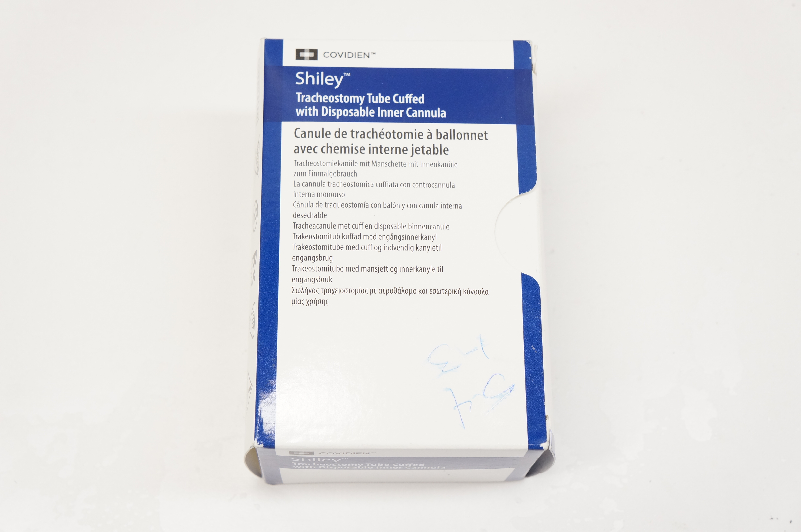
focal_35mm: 56
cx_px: 400
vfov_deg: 24.3
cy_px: 266
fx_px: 1234
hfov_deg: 36.0
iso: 800
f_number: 7.1
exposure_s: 1/100
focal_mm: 37
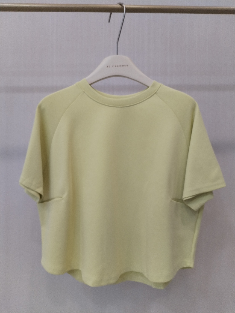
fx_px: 262
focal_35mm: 29
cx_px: 118
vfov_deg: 61.7
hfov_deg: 48.2
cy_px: 156
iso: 242
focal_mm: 4.75
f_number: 1.8
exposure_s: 1/60
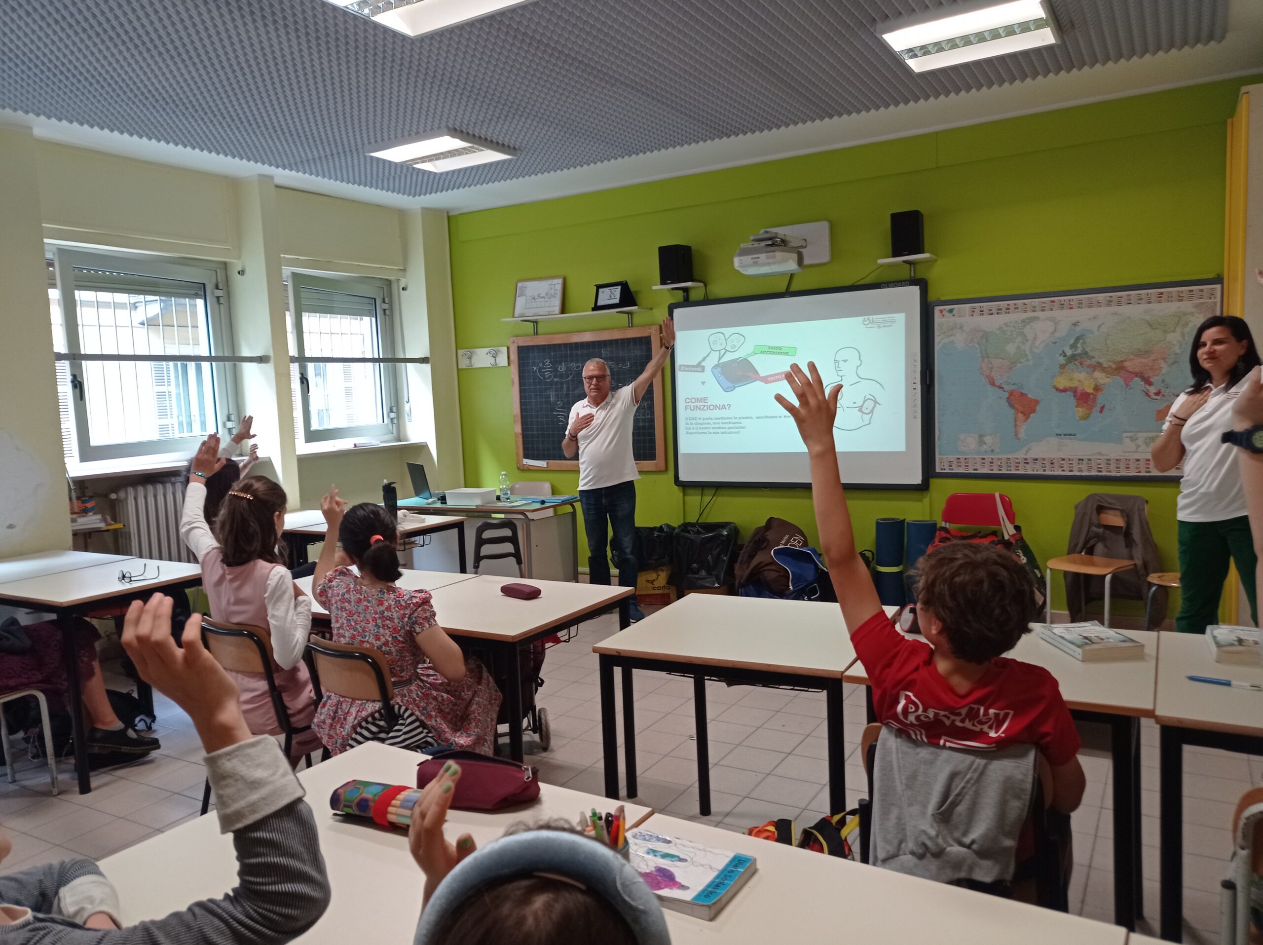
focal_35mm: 28
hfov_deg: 63.5
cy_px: 472
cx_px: 632
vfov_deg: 49.7
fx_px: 1021
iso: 123
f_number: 1.79
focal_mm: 4.7
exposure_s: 1/50
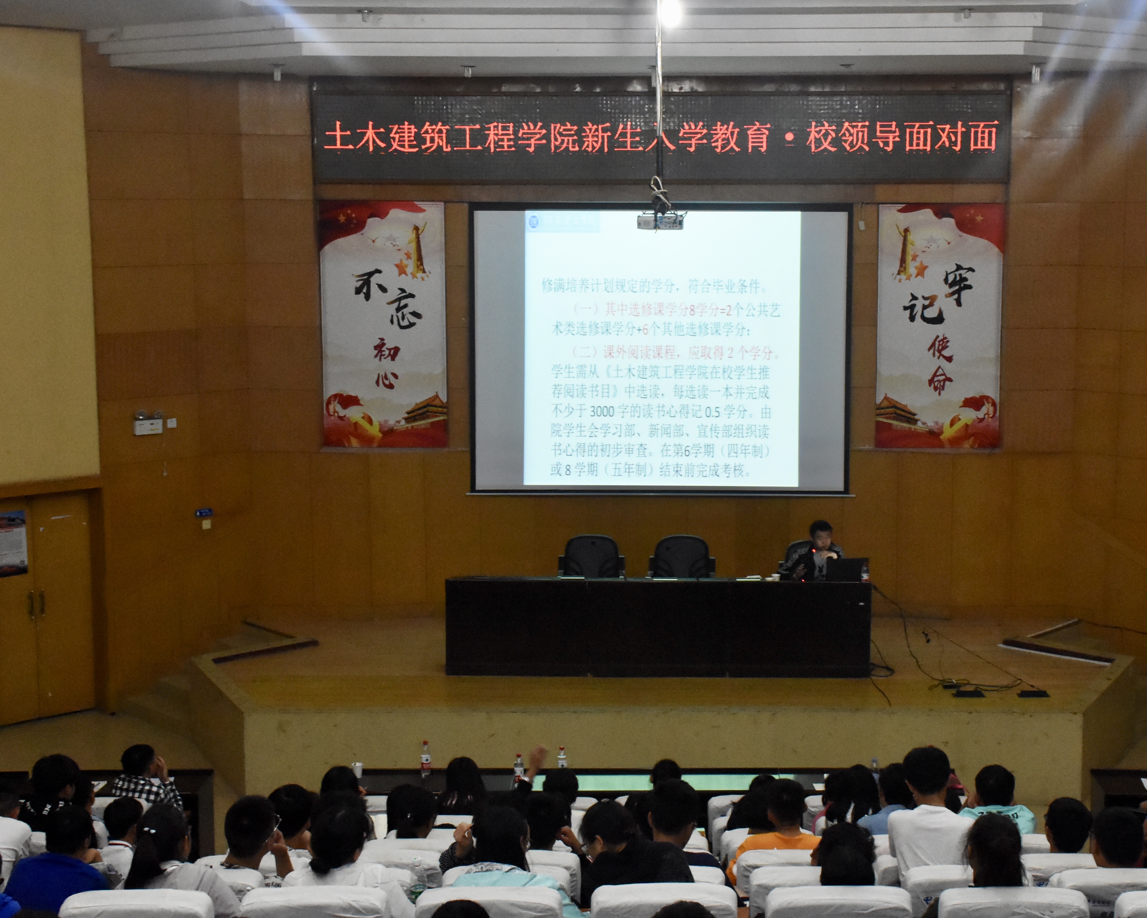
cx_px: 642
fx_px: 1935
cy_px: 429
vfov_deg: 26.7
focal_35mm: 57
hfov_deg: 33.0
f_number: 8
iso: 6400
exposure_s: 1/60
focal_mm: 30
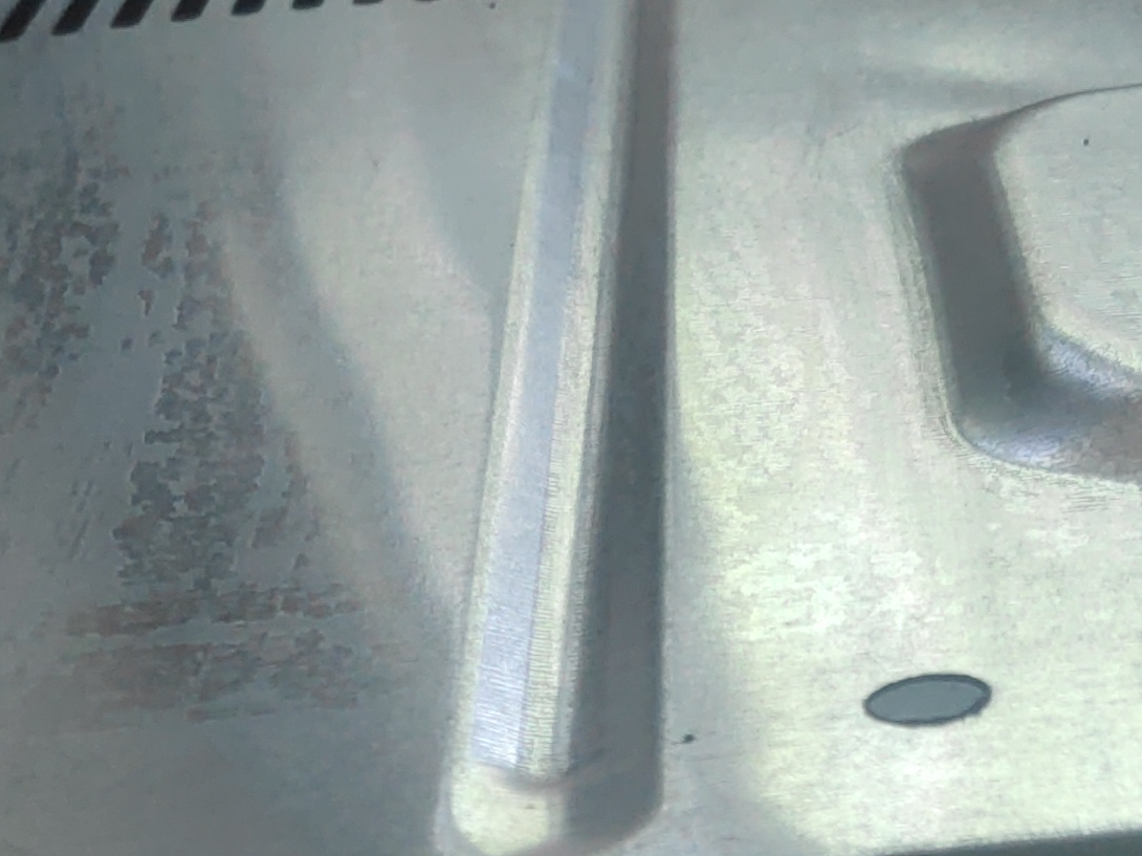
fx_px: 2441
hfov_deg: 26.3
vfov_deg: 17.1
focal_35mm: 74
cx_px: 479
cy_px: 1429
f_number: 1.9
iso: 199
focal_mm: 3.94
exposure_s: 1/100
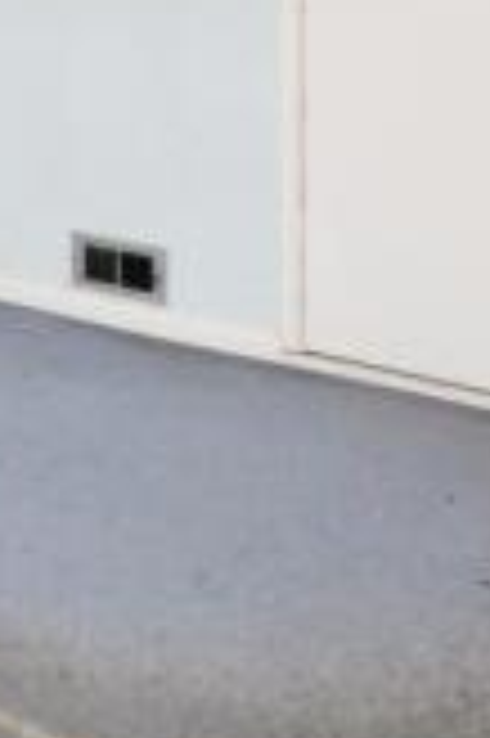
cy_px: -83
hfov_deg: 18.2
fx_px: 1227
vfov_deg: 29.9
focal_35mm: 60
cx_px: -375
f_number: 8
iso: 400
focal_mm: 10
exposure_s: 1/30
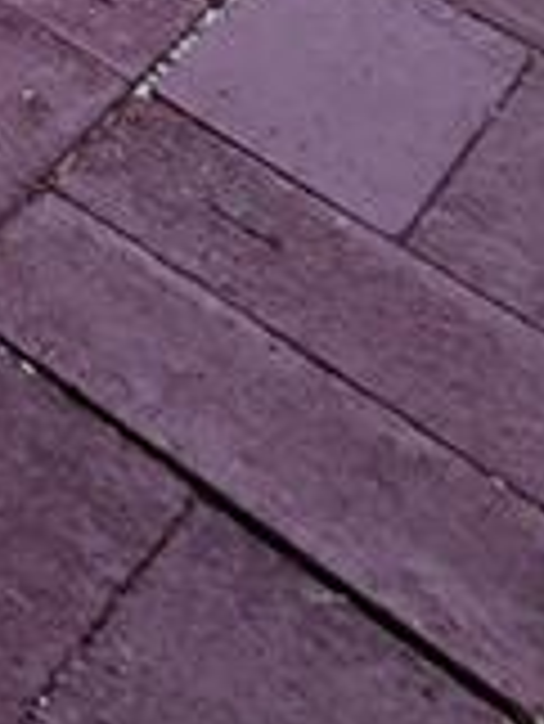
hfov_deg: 10.1
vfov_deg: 13.7
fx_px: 2030
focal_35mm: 97
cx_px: -1196
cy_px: -1066
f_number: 2.2
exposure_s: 1/215
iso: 50
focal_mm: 2.2
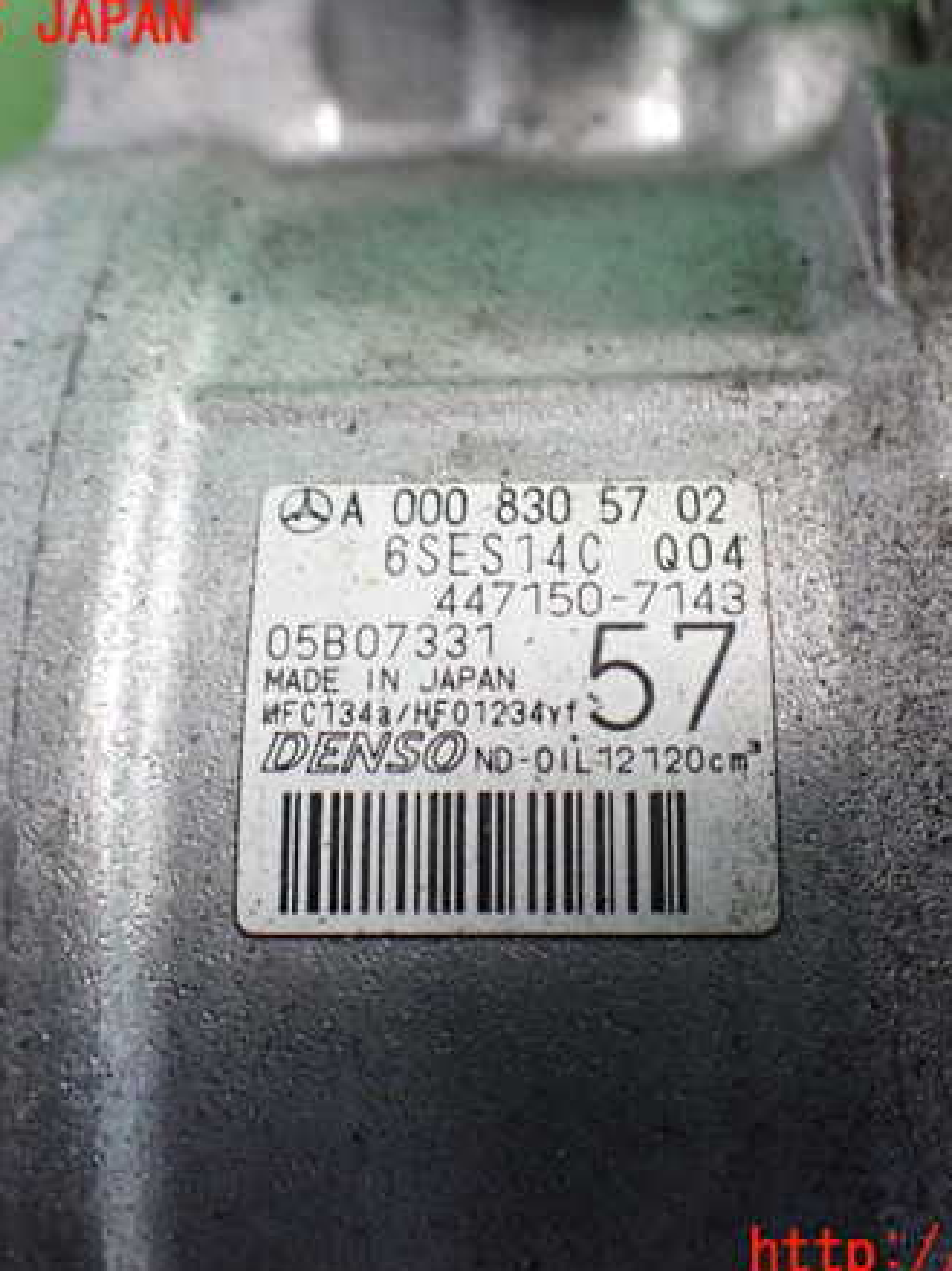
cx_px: 535
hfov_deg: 35.1
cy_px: 640
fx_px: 1504
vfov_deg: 45.8
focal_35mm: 41
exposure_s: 1/60
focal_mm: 5.4
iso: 800
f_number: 2.3
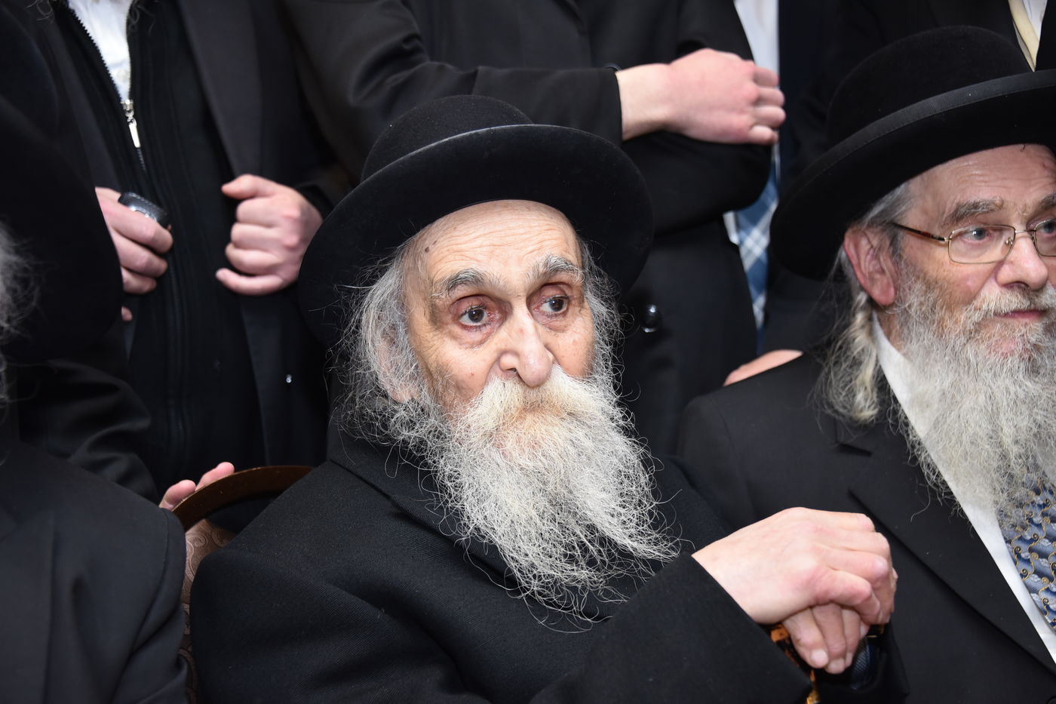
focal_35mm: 70
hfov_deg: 28.8
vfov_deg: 19.5
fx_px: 2053
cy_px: 352
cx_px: 528
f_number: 5
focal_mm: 70
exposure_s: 1/100
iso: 2000
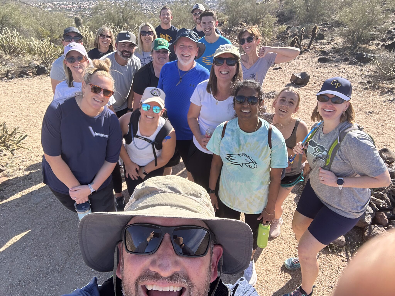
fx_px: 262
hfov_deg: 73.9
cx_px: 198
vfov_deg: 58.9
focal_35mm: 23
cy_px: 148
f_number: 1.9
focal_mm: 2.69
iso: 25
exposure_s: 1/429
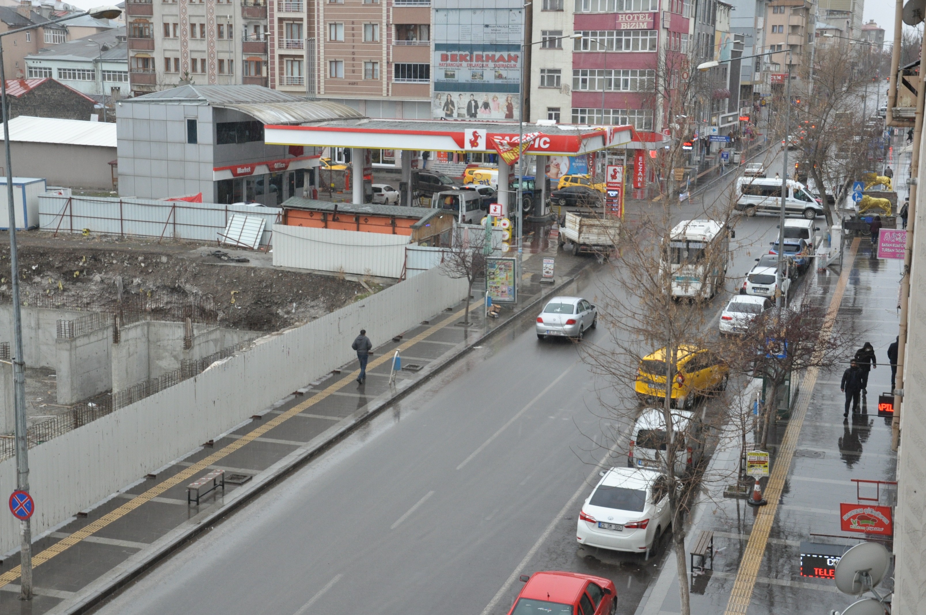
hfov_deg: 37.9
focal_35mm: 52
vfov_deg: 25.7
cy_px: 308
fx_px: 1349
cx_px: 463
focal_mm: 35
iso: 800
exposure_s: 1/200
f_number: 7.1
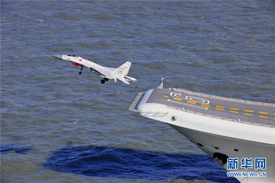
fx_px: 1108
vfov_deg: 9.5
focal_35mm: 145
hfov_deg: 14.2
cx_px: 138
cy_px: 92
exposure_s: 1/500
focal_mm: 145
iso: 320
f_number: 11
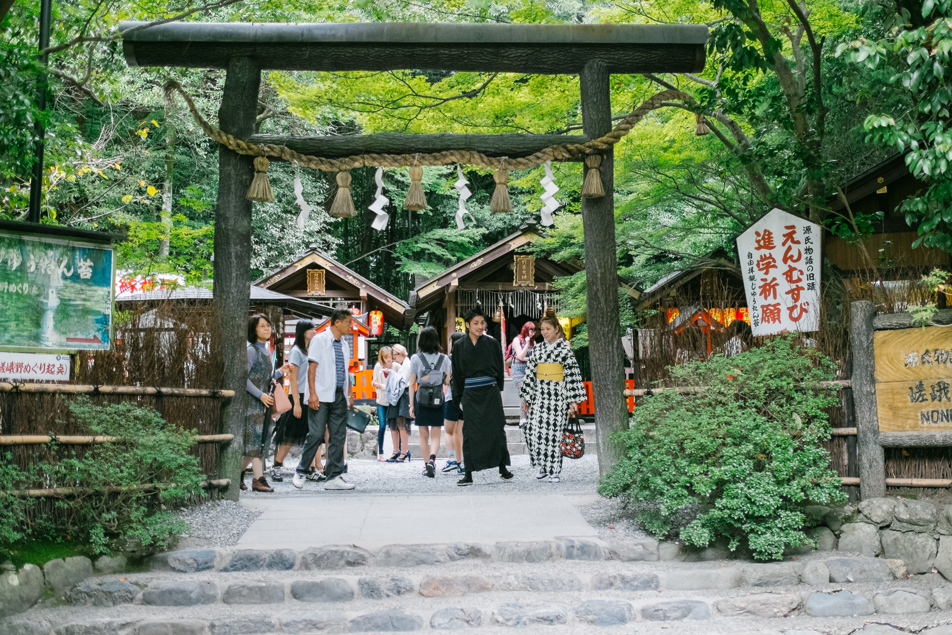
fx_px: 978
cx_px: 500
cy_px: 323
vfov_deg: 35.9
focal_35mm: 37
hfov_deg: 51.9
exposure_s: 1/125
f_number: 1.6
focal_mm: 23
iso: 1600
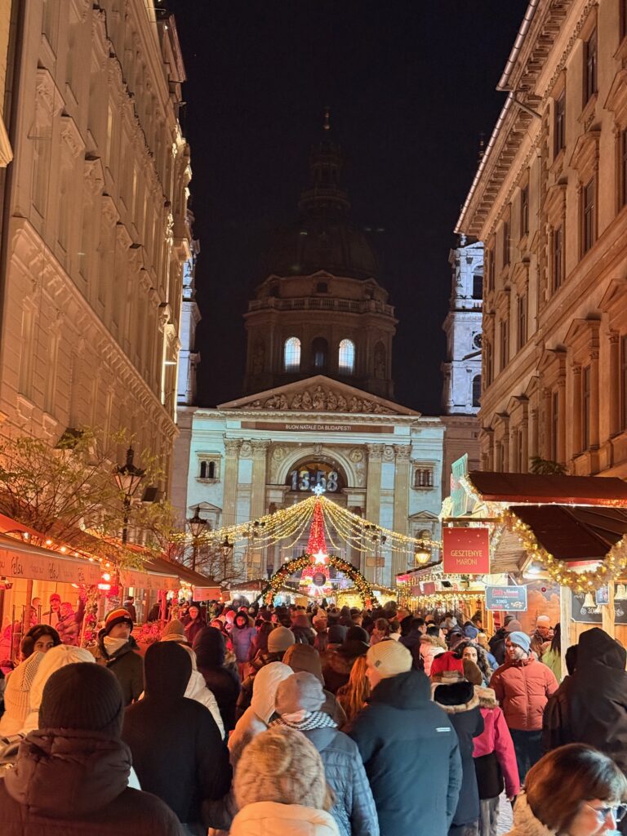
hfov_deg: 30.3
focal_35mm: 48
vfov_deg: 39.7
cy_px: 418
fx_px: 1159
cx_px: 314
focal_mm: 6.76
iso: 400
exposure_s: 1/25
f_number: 1.78
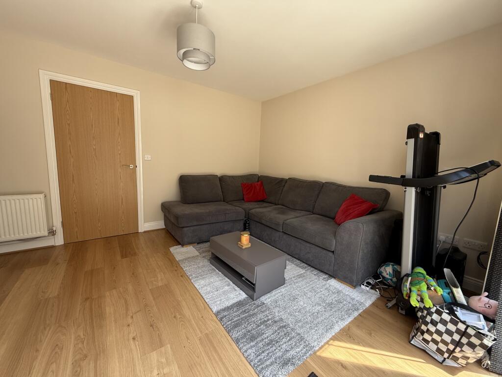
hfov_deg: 102.1
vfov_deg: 85.7
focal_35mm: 14
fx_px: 203
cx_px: 251
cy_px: 188
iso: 64
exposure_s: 1/108
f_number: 2.2
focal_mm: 2.22
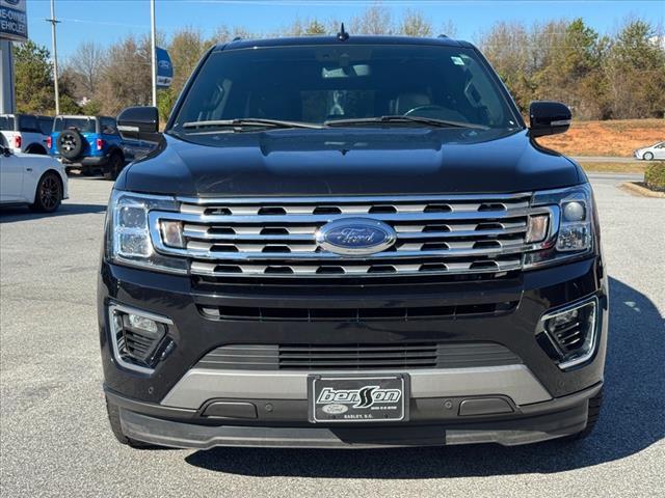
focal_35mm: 48
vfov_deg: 30.3
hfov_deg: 39.7
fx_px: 922
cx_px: 332
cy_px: 249
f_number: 1.78
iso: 64
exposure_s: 1/2110
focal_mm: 6.76
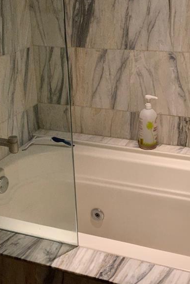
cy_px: 144
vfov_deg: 35.6
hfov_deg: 24.2
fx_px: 443
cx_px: 104
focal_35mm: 56
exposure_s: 1/60
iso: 400
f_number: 2.4
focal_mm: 6
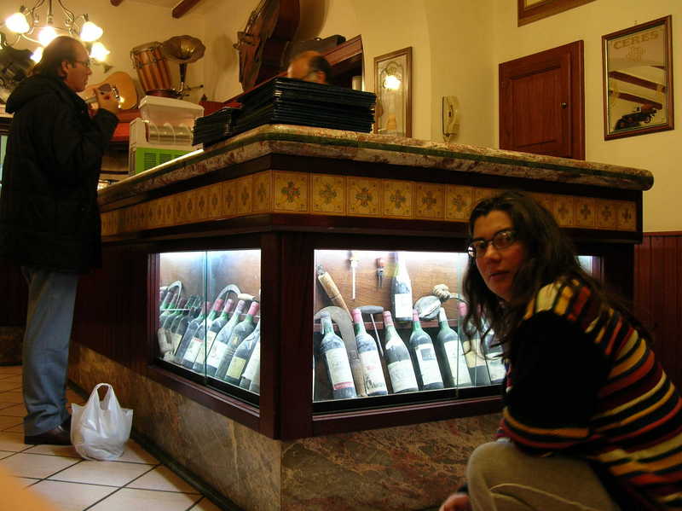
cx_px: 341
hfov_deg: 51.4
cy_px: 256
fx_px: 709
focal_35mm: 36
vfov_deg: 39.6
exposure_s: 1/3.8
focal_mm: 6
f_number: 2.7
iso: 60
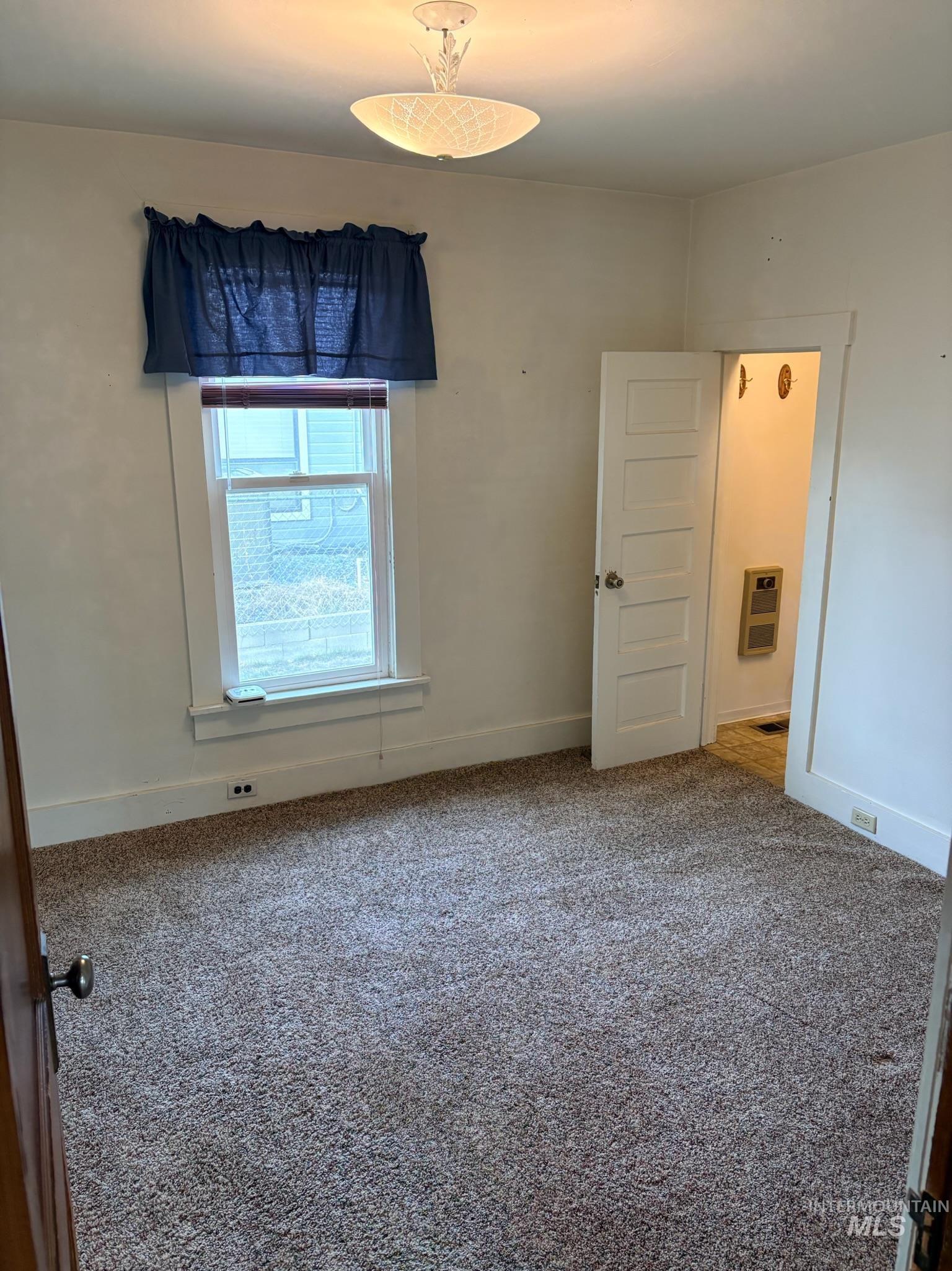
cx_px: 476
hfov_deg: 53.0
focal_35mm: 26
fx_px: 954
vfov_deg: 67.3
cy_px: 636
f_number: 1.6
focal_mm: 5.96
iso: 250
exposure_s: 1/120
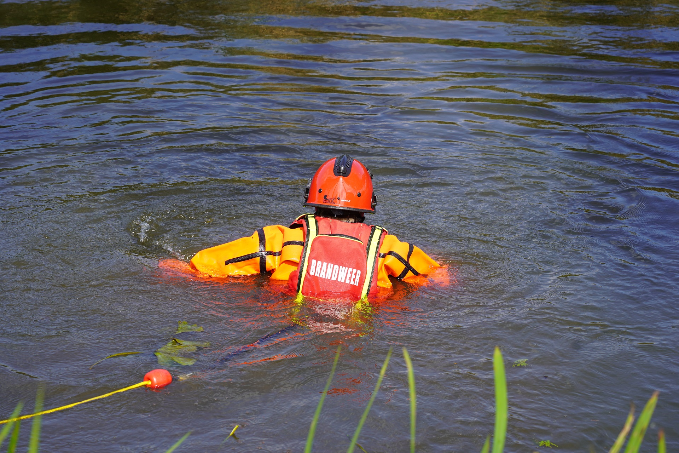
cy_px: 226
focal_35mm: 105
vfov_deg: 13.0
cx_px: 340
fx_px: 1980
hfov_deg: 19.5
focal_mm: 105
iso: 100
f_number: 5
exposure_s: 1/320
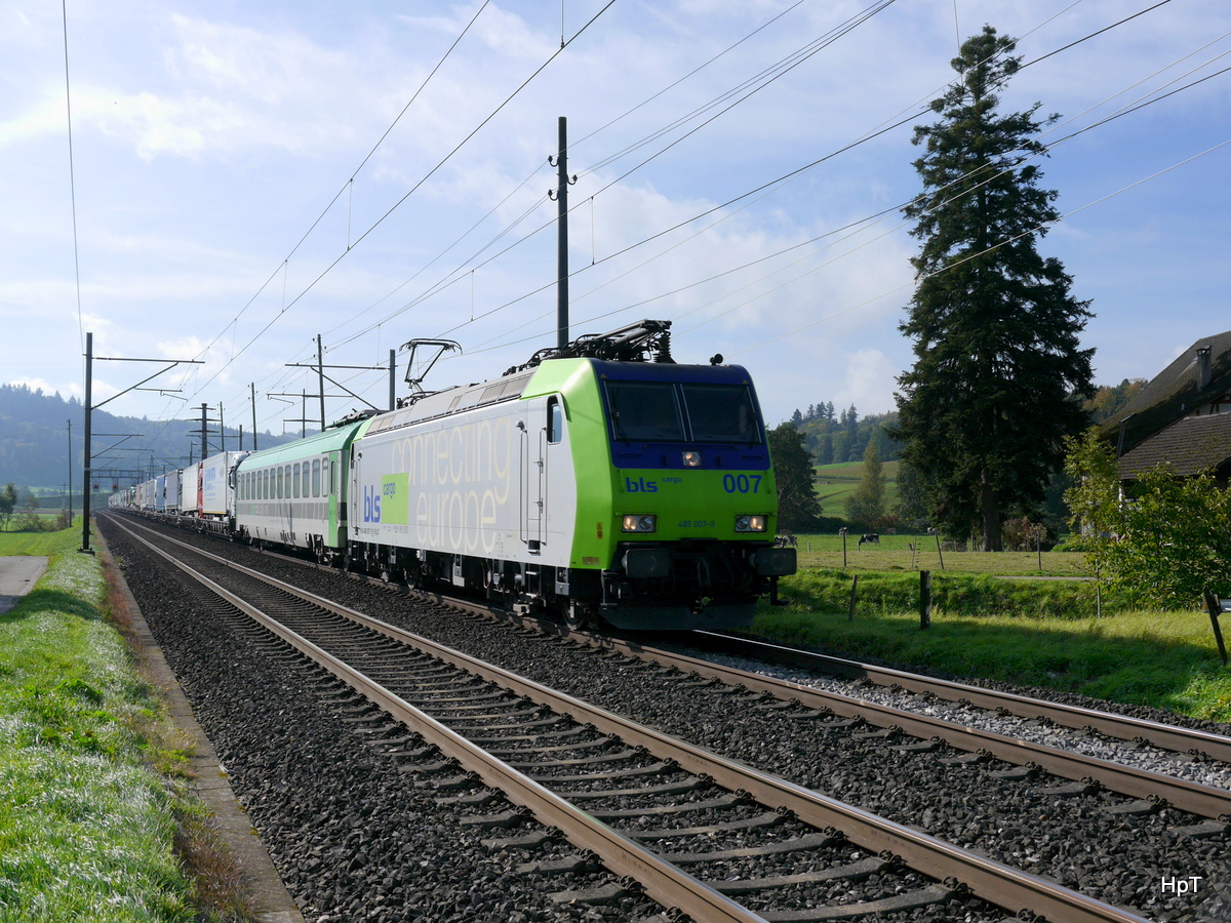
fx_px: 1422
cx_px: 616
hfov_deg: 46.8
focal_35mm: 40
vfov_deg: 36.0
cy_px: 462
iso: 160
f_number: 6.3
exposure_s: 1/800
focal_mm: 20
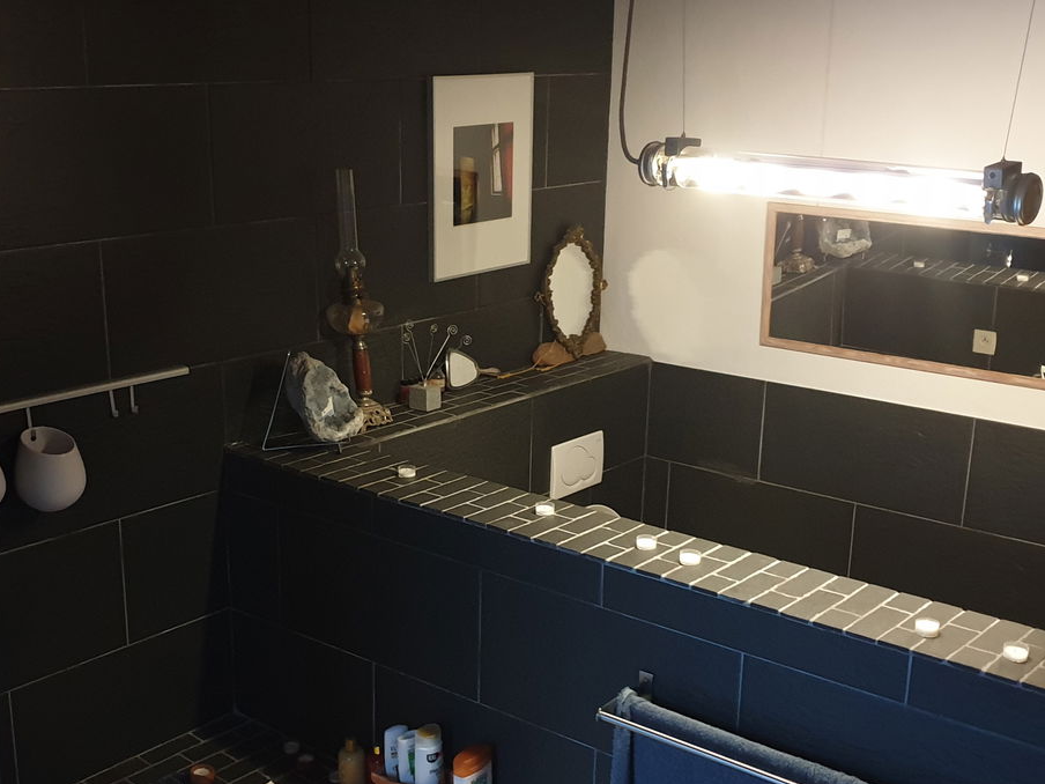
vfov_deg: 31.3
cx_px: 473
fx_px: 1389
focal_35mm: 46
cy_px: 518
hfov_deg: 41.2
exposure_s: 1/10
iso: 400
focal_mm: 4.3
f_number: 1.5
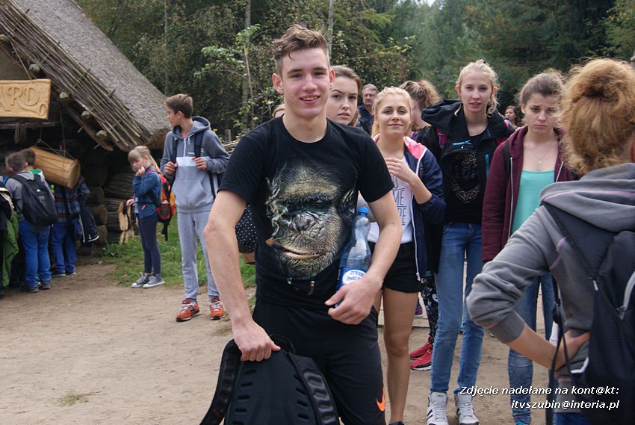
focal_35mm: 52
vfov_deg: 25.8
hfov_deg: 37.8
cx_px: 318
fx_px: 927
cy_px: 212
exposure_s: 1/100
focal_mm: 35
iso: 100
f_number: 6.3
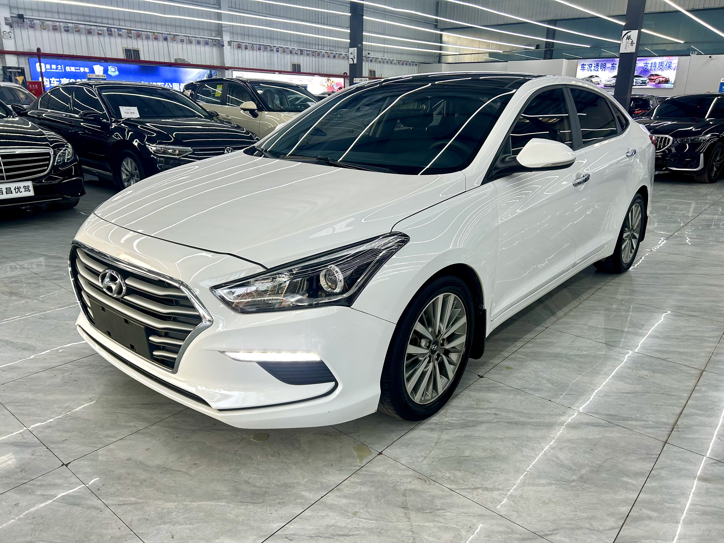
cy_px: 272
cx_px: 362
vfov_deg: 53.1
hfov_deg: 67.3
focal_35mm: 26
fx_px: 544
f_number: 1.5
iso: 64
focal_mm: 5.7
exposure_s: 1/100
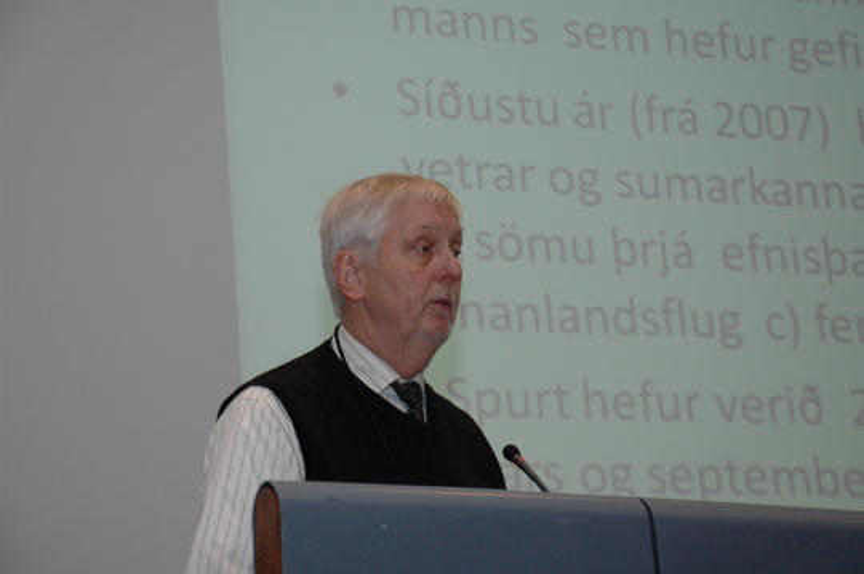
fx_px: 2230
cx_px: 432
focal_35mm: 93
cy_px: 287
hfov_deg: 21.9
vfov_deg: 14.7
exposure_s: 1/80
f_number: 5.3
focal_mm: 62
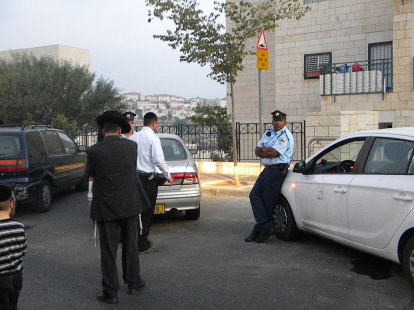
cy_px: 155
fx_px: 490
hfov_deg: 45.8
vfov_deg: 35.1
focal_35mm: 41
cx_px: 207
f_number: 3.8
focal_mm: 7.3
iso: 2561
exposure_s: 1/64.2
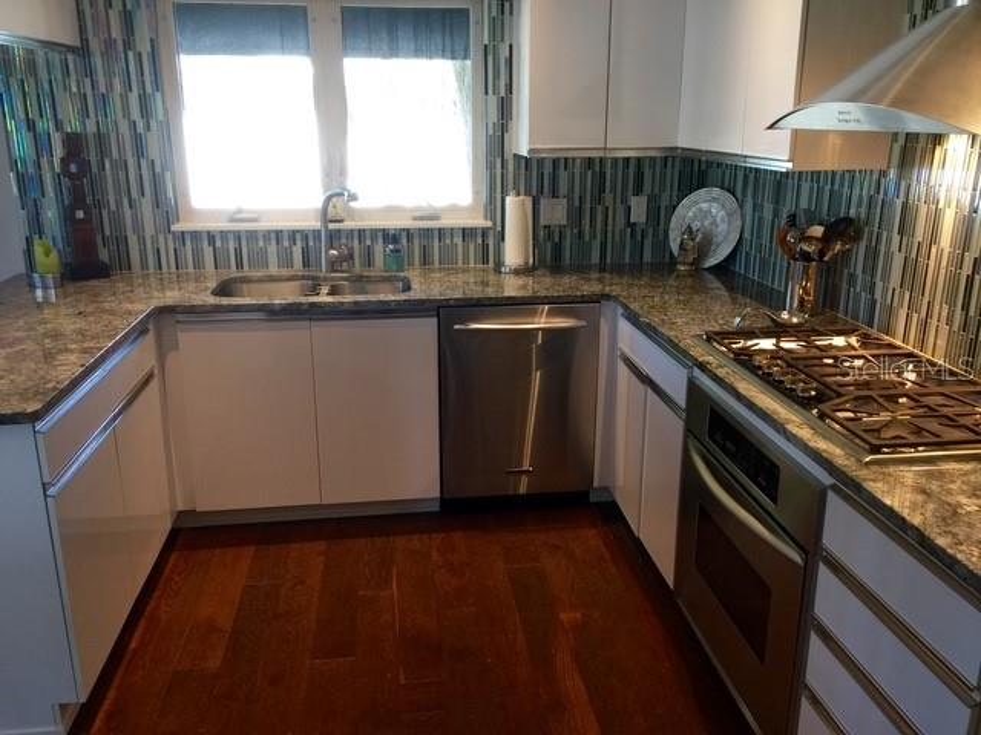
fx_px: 822
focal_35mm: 29
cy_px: 368
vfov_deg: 48.2
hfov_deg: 61.7
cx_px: 490
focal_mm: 4.15
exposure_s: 1/15
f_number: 2.2
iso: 32
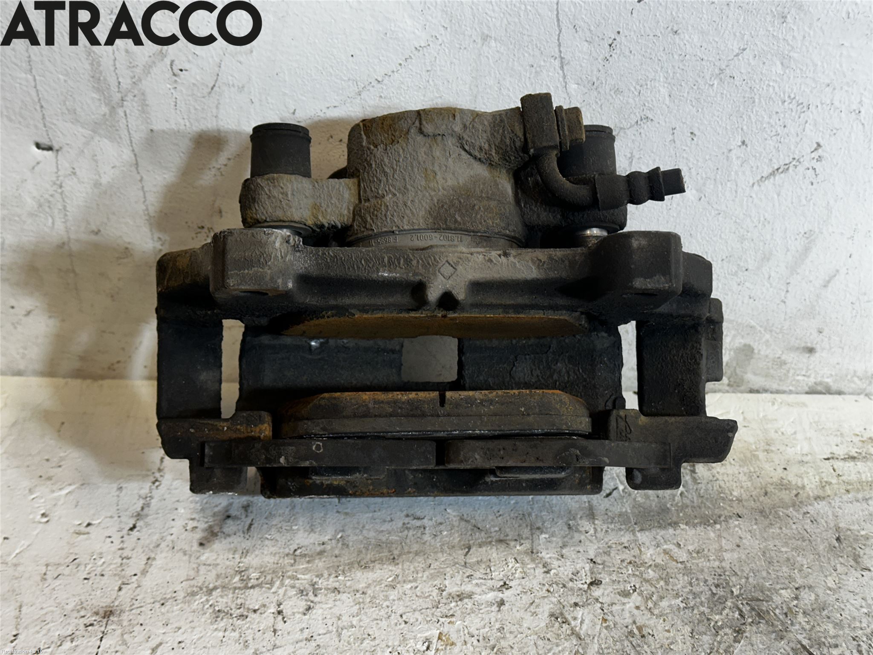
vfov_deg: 30.3
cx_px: 436
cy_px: 328
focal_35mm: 48
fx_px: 1211
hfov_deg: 39.7
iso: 50
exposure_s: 1/50
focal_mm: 6.86
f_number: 1.78
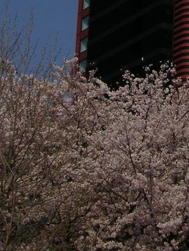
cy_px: -62
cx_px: 264
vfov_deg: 10.9
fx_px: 1289
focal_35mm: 177
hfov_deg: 8.2
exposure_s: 1/1000
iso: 64
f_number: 5.6
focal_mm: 94
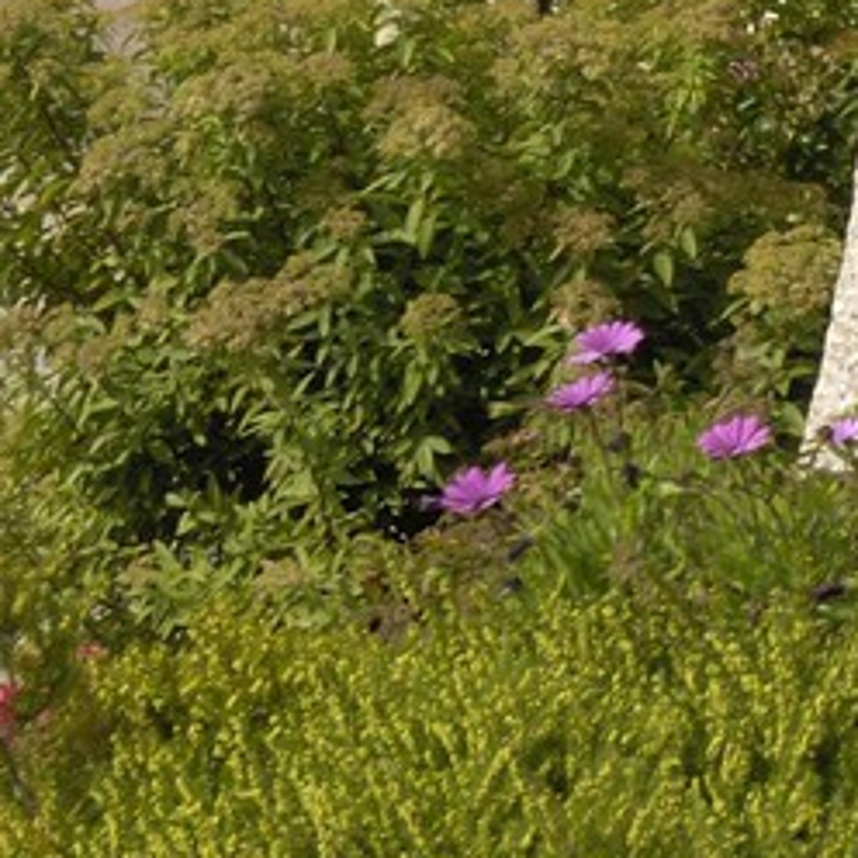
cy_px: -550
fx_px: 5524
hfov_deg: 8.4
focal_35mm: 197
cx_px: 1796
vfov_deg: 8.6
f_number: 12
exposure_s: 1/125
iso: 100
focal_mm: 24
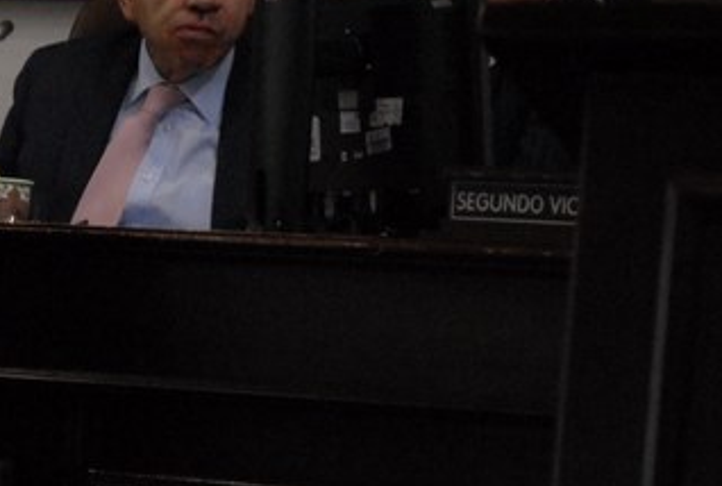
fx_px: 4533
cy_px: 30
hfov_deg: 9.1
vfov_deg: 6.1
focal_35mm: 225
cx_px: 95
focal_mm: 55
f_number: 5.6
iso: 1250
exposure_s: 1/40
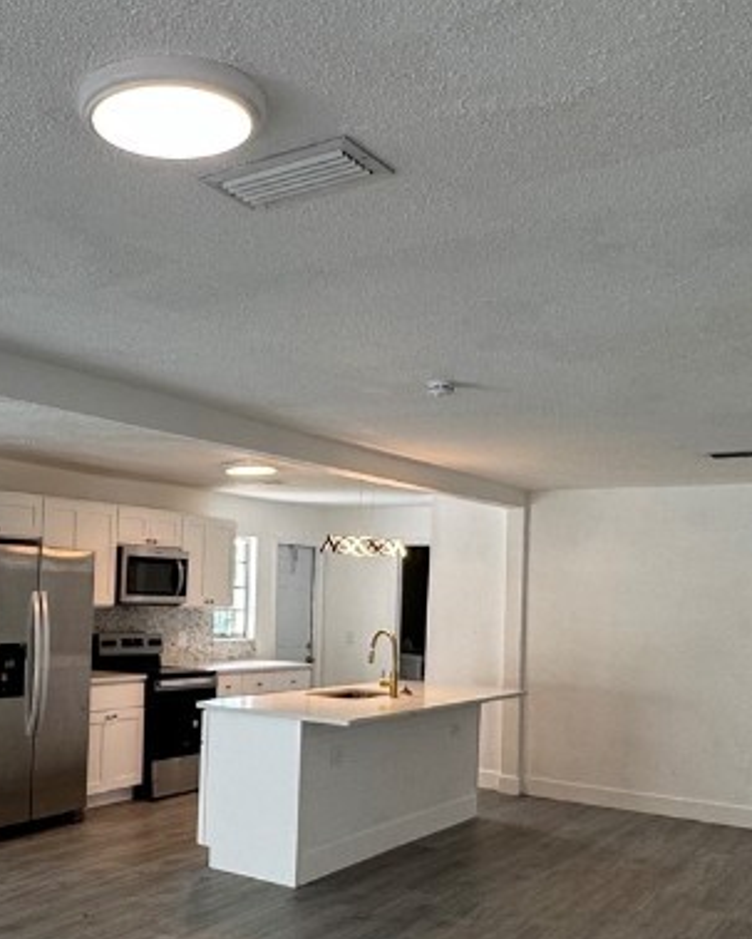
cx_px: 199
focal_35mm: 37
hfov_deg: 39.2
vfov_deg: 48.6
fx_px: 1028
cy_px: 591
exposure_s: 1/120
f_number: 2.2
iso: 100
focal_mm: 2.22
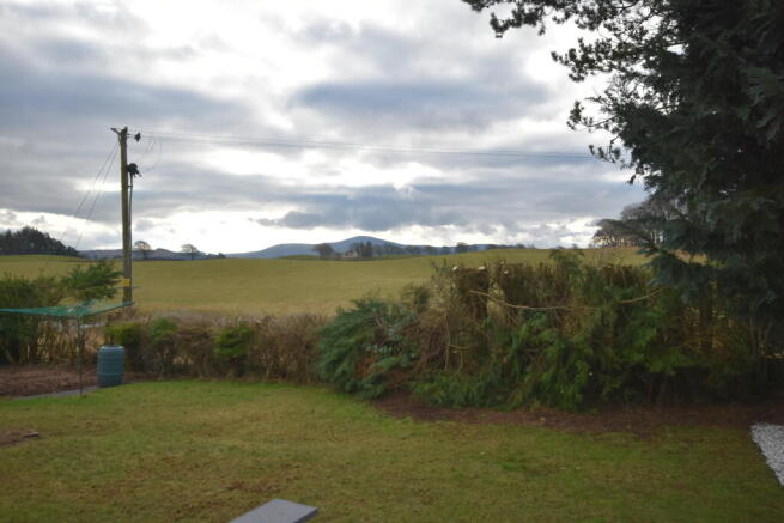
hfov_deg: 61.9
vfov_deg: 43.6
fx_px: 653
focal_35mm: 30
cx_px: 392
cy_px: 262
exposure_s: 1/250
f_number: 8
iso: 400
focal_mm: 20
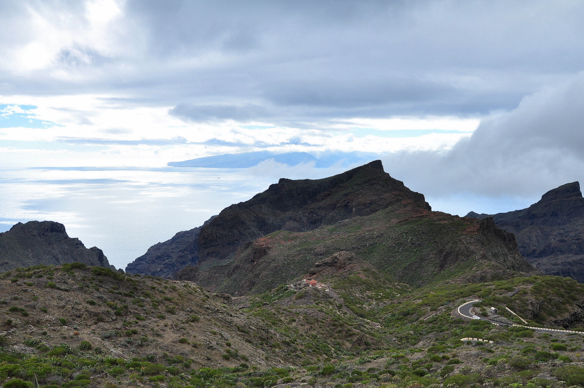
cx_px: 292
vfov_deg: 39.9
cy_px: 194
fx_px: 535
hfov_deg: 57.3
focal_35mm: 33
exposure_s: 1/400
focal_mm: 22
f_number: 11
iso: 400
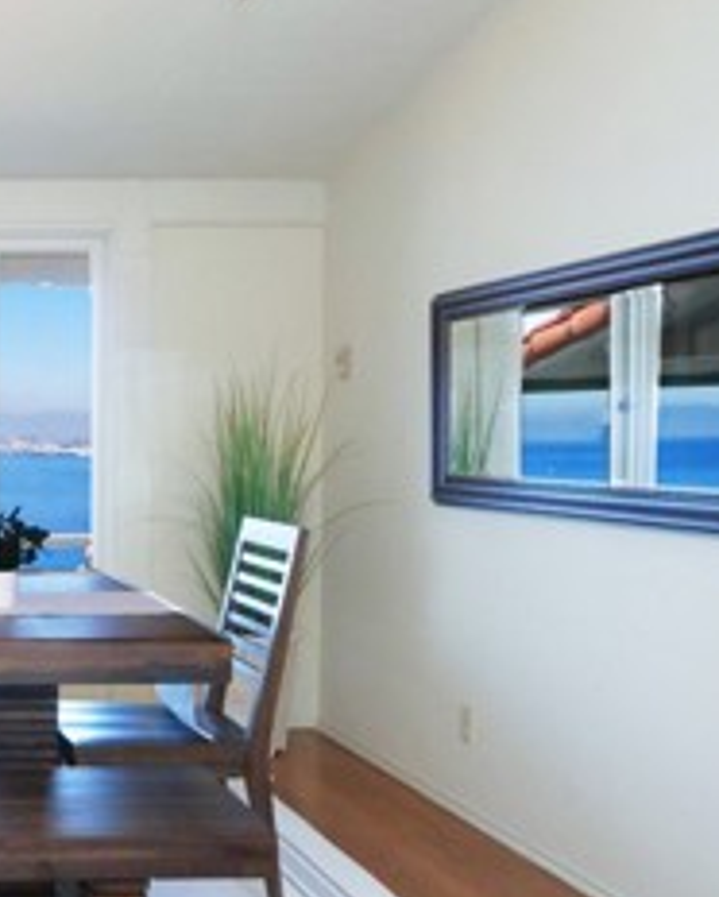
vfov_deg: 42.8
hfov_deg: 29.7
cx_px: -155
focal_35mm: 43
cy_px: 476
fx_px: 1142
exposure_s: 1/100
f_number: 8
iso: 1600
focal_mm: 8
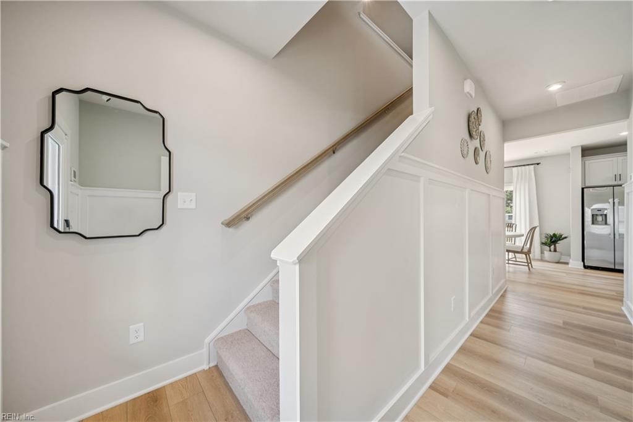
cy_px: 211
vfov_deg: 90.0
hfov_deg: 112.6
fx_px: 211
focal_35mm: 12
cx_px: 316
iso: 125
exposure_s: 1/15
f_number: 8
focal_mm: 12
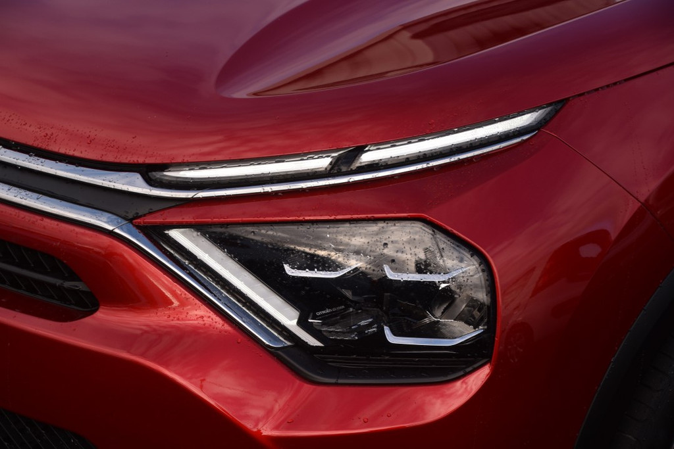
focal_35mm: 117
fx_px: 2191
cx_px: 337
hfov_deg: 17.5
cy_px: 224
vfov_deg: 11.7
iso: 250
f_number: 8
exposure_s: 1/250
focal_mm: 78
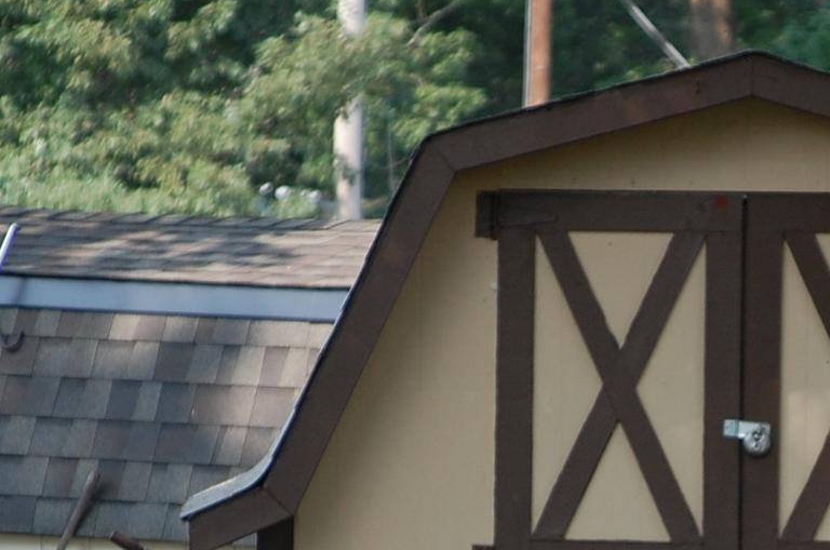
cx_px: 813
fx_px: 10678
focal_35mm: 464
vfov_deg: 2.9
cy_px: 558
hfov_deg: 4.4
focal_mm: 116
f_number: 6
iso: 400
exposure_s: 1/500
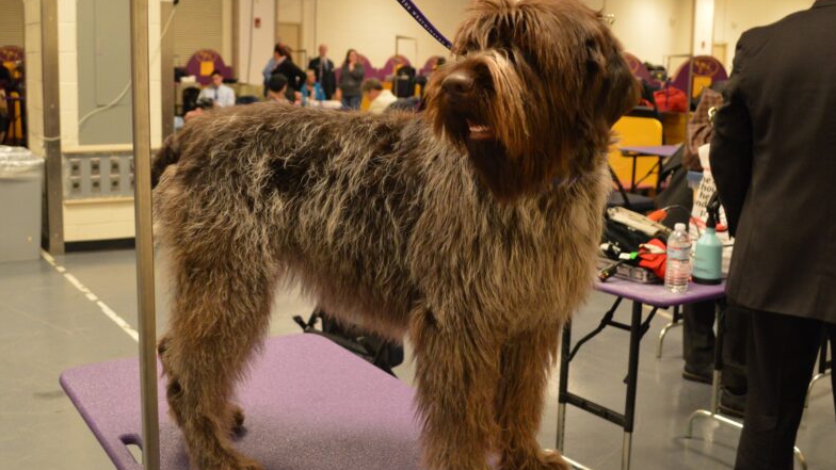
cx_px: 390
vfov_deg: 28.9
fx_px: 909
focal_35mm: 41
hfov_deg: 49.4
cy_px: 180
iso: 1600
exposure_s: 1/60
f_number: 3.8
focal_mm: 20
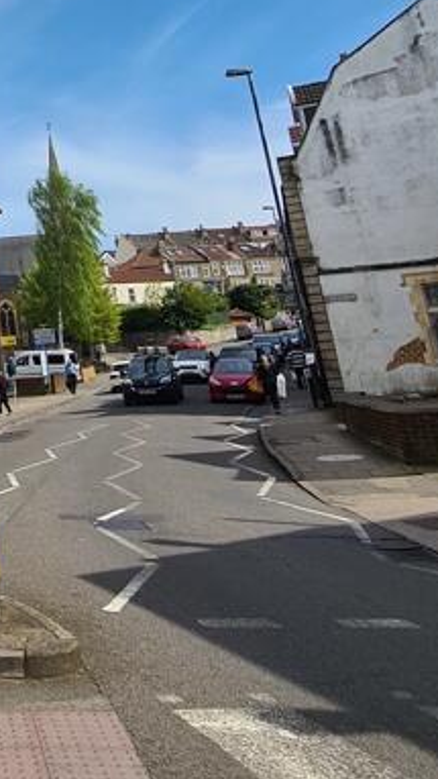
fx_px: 784
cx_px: -183
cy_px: 131
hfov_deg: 25.2
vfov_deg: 49.0
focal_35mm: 38
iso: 50
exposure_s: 1/2036
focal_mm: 2.2
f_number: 2.2
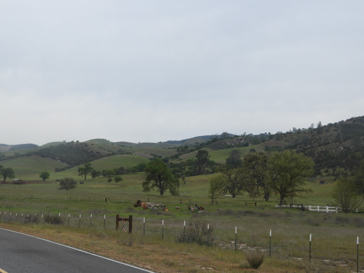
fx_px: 736
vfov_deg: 21.0
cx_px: 182
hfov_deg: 27.8
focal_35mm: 70
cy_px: 136
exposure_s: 1/320
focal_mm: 12.5
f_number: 4.5
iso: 100
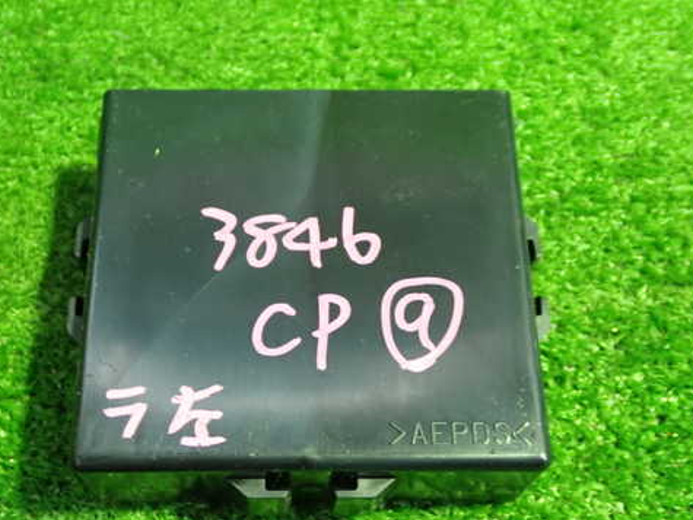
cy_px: 294
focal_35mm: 48
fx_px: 961
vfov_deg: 30.2
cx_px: 311
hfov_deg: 39.6
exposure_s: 1/30
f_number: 2.7
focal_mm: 6.83
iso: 800
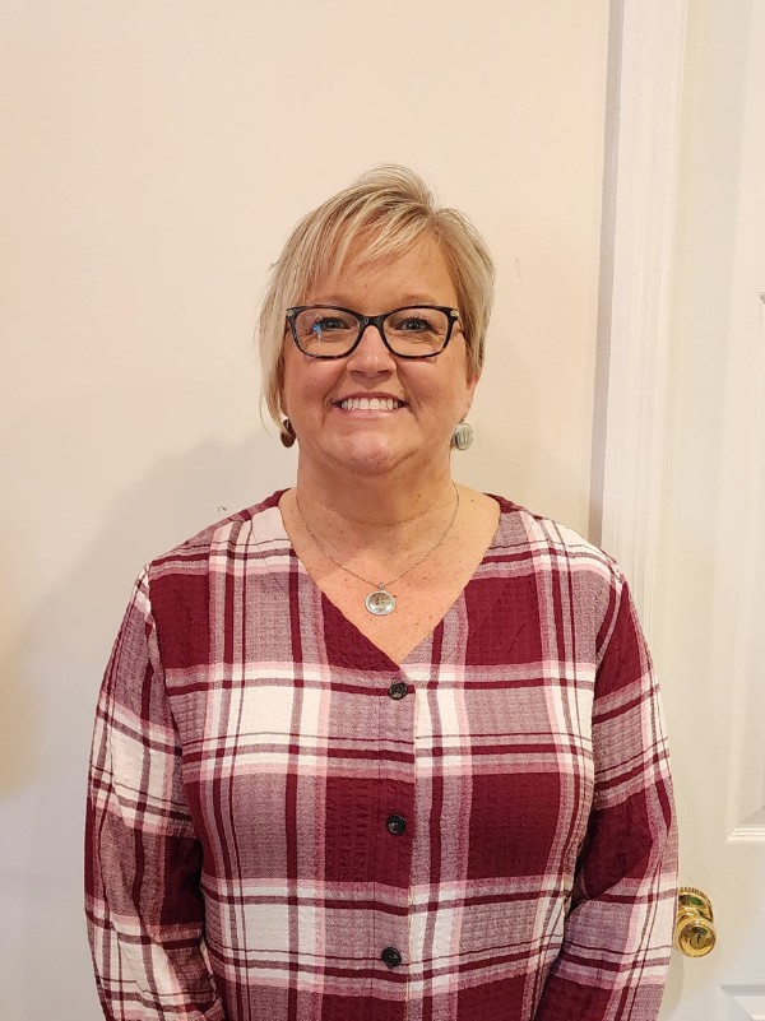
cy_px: 510
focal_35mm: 23
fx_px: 678
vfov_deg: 73.9
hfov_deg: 58.8
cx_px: 382
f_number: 1.8
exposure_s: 1/120
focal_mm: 6.4
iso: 800
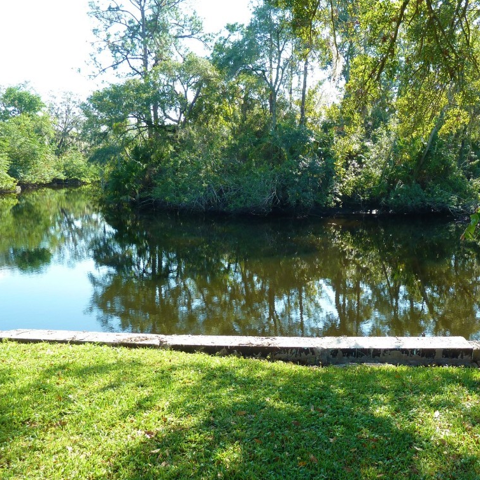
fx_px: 471
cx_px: 273
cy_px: 240
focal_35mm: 30
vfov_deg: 54.0
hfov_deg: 53.9
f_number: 3.5
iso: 80
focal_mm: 4.1
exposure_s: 1/125
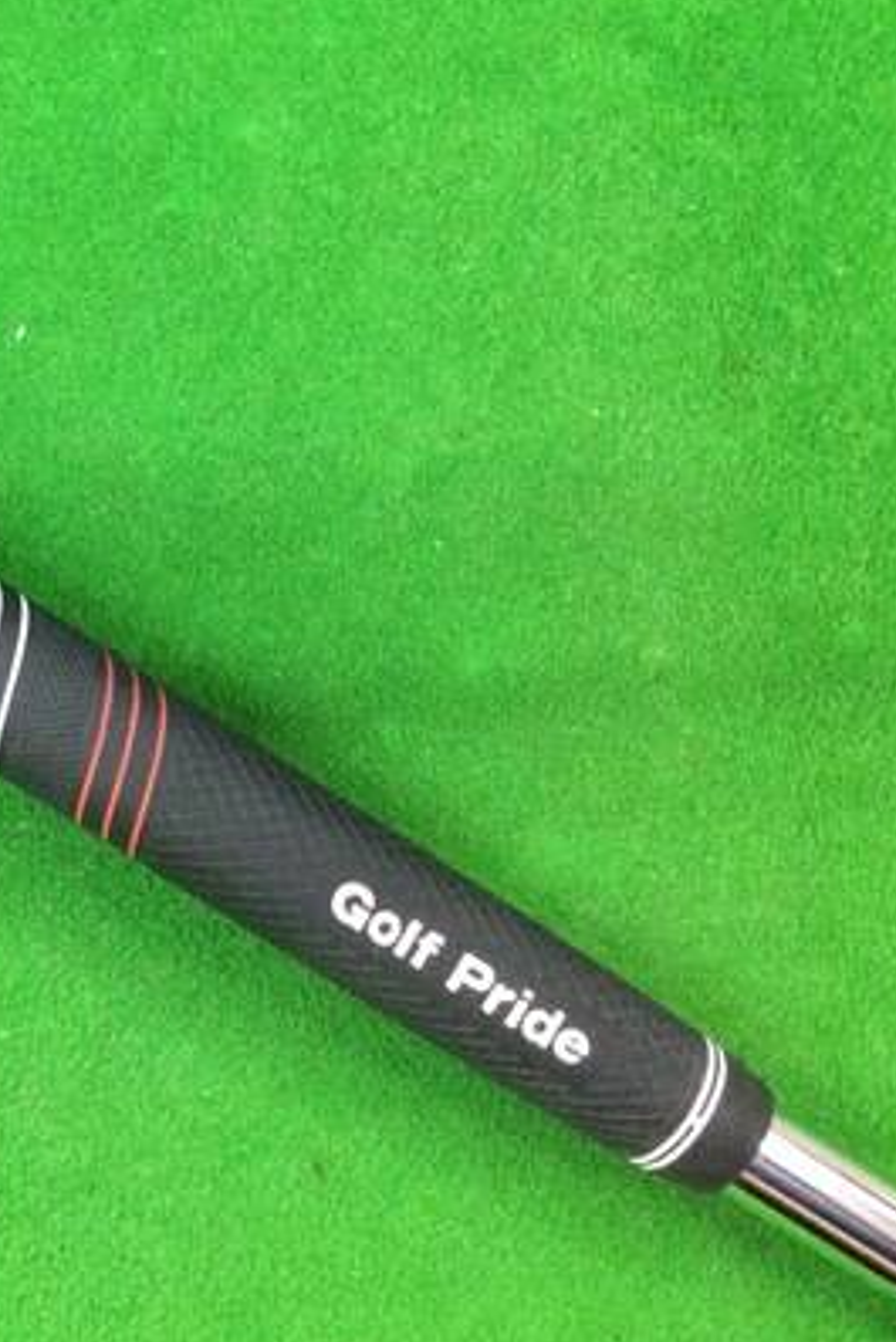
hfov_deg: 24.5
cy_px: 622
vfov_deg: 38.2
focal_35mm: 52
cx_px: -51
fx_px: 1939
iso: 250
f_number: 2.4
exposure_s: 1/30
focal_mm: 3.3
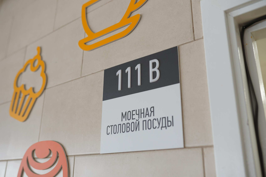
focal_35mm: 35
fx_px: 259
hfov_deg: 54.4
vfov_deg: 37.9
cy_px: 88
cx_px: 133
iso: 200
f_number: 2.5
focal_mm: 35
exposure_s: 1/40
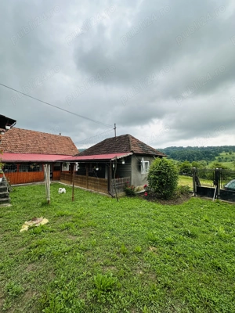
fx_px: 127
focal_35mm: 14
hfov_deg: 85.7
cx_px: 118
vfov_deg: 102.1
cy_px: 156
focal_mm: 2.22
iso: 40
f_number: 2.2
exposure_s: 1/774
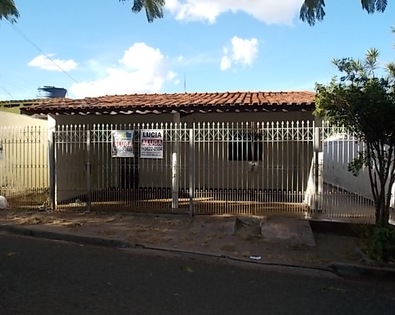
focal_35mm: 29
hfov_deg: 60.5
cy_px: 154
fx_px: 339
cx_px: 203
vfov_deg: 49.9
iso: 80
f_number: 3.2
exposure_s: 1/320
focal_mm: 4.8
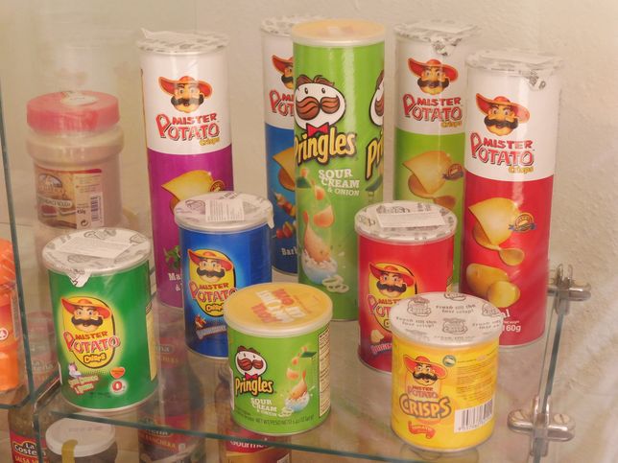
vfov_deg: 22.3
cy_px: 232
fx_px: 1178
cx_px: 309
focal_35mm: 66
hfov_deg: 29.4
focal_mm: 11.7
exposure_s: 1/60
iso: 400
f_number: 4.9
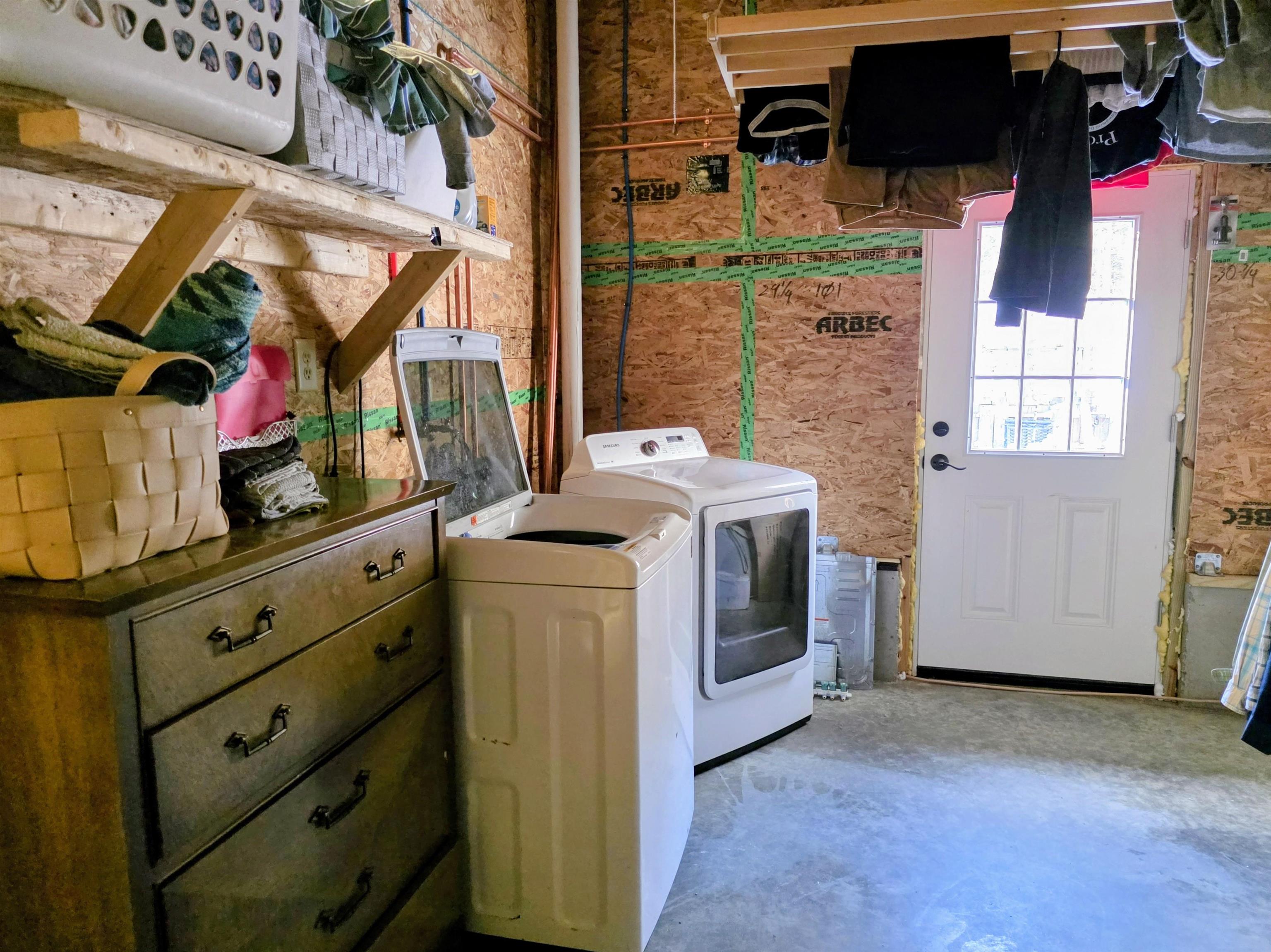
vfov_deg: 58.9
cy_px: 476
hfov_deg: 73.9
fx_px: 844
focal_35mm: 23
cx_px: 636
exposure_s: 1/120
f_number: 1.7
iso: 2000
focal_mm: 6.3
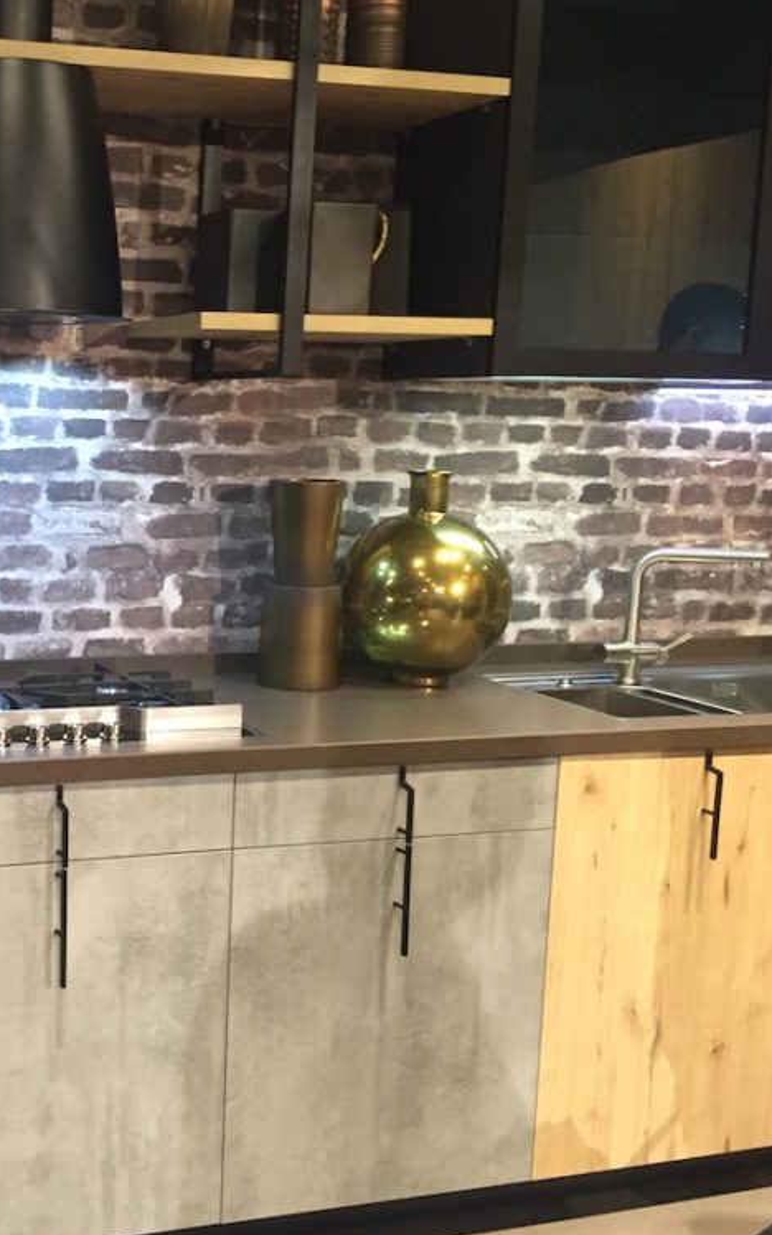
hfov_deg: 28.5
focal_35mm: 42
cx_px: -16
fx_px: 1414
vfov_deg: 47.2
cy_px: 620
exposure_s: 1/33
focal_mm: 4.15
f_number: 2.2
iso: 200
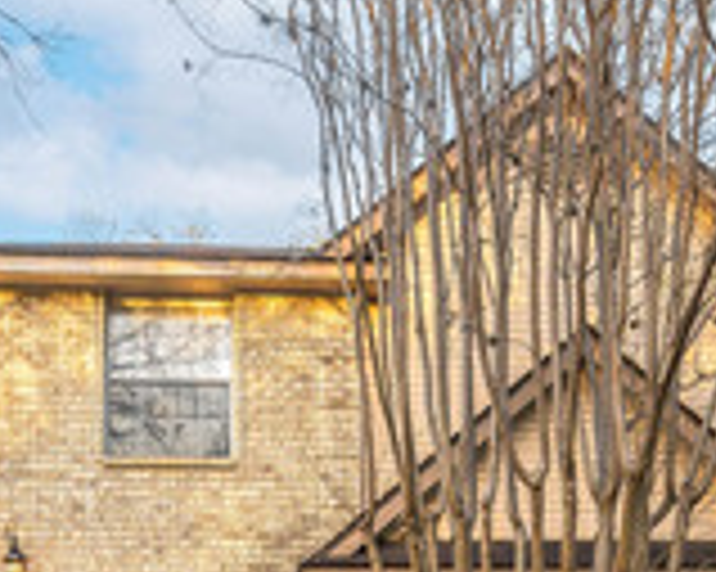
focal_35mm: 53
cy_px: 646
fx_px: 1122
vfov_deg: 26.1
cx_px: 338
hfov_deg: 35.4
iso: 400
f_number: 5.6
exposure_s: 1/125
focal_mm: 14
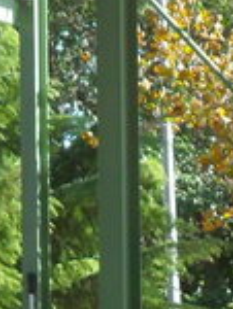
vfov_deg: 3.2
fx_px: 5540
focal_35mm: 619
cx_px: 369
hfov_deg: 2.4
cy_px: 598
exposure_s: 1/125
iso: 100
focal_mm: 19.6
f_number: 5
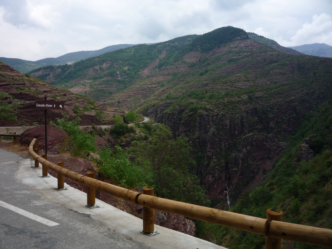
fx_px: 288
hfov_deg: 60.0
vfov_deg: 46.8
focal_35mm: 30
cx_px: 166
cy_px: 124
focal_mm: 5.2
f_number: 5
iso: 100
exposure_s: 1/400
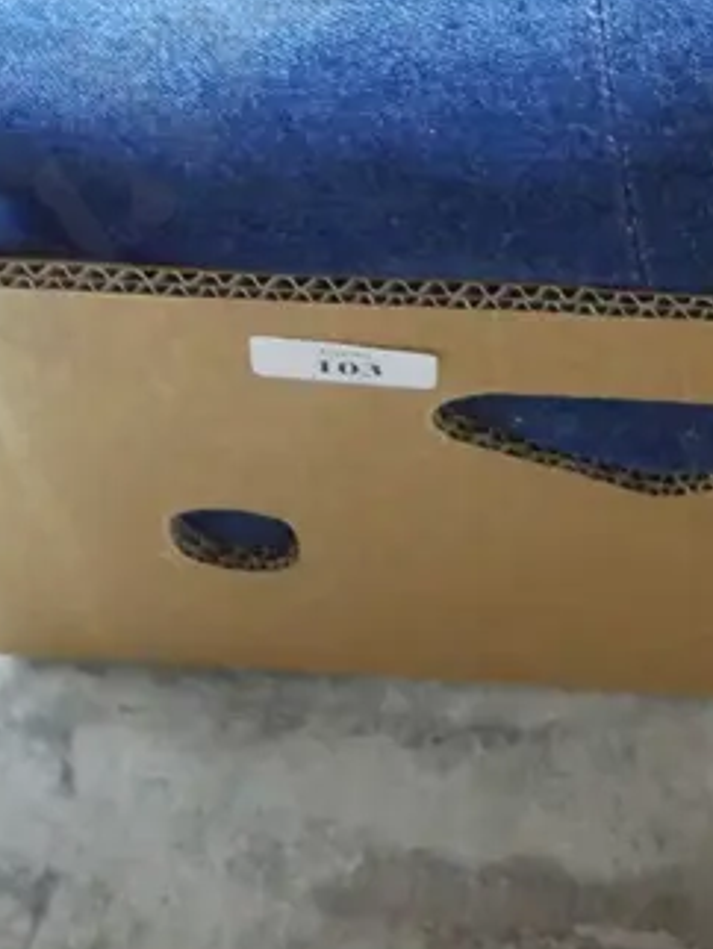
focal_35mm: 89
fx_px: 2441
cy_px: -516
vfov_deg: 19.0
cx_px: 632
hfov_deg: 16.4
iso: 3200
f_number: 4
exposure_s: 1/25
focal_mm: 14
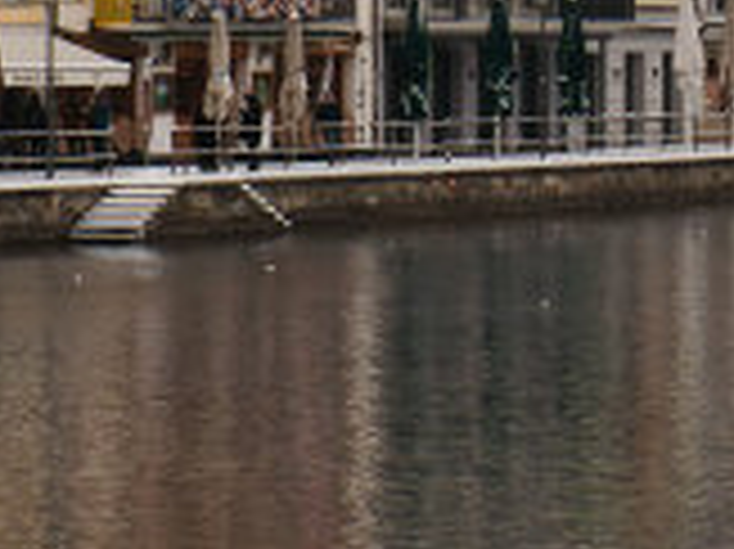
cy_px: -310
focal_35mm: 278
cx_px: 1148
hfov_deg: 7.0
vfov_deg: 5.3
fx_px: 5890
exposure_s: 1/200
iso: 200
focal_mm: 37
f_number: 8
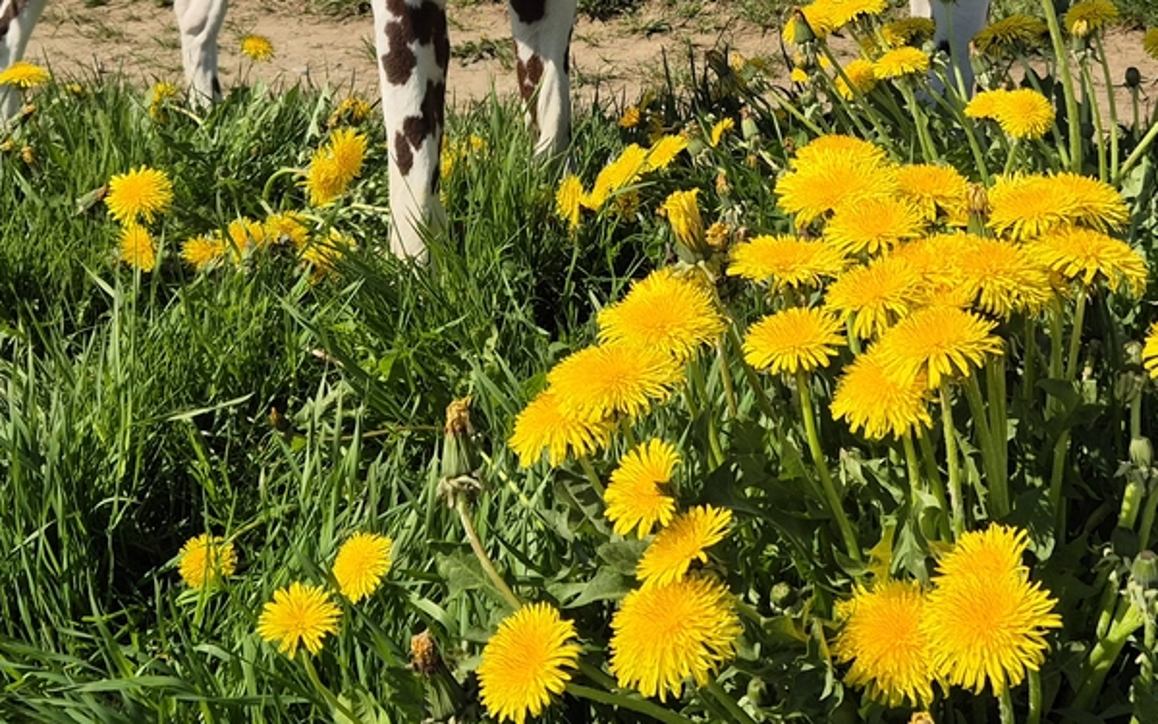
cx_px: 701
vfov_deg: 20.8
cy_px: 70
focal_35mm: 61
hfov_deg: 33.4
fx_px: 1925
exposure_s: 1/2440
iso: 25
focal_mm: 5.4
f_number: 1.8
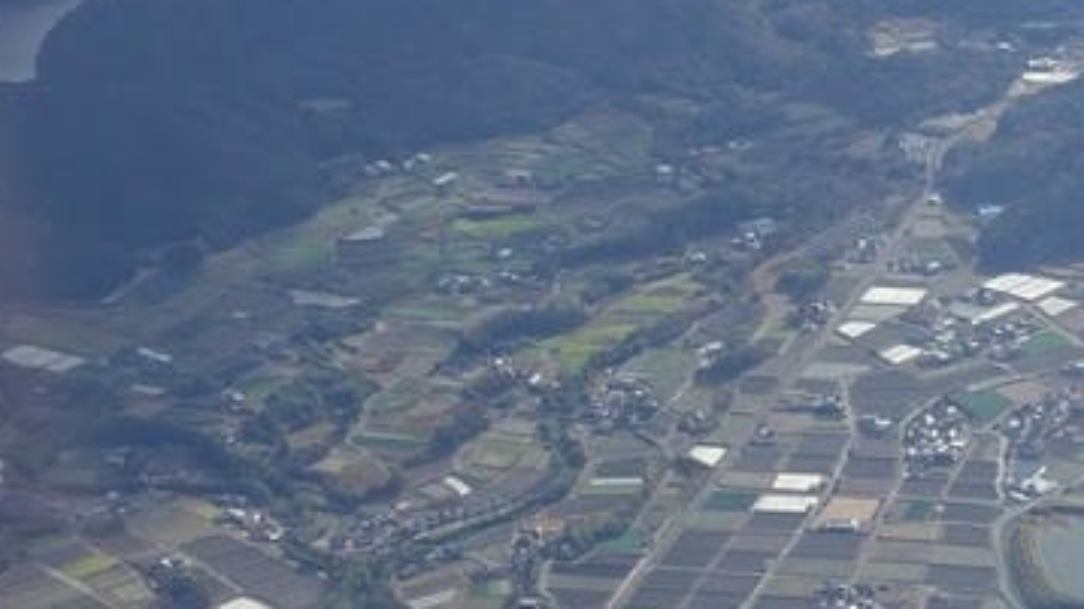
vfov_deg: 6.5
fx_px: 5344
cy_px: 345
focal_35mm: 186
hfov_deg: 11.1
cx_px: 1626
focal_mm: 19.43
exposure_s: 1/640
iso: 100
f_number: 4
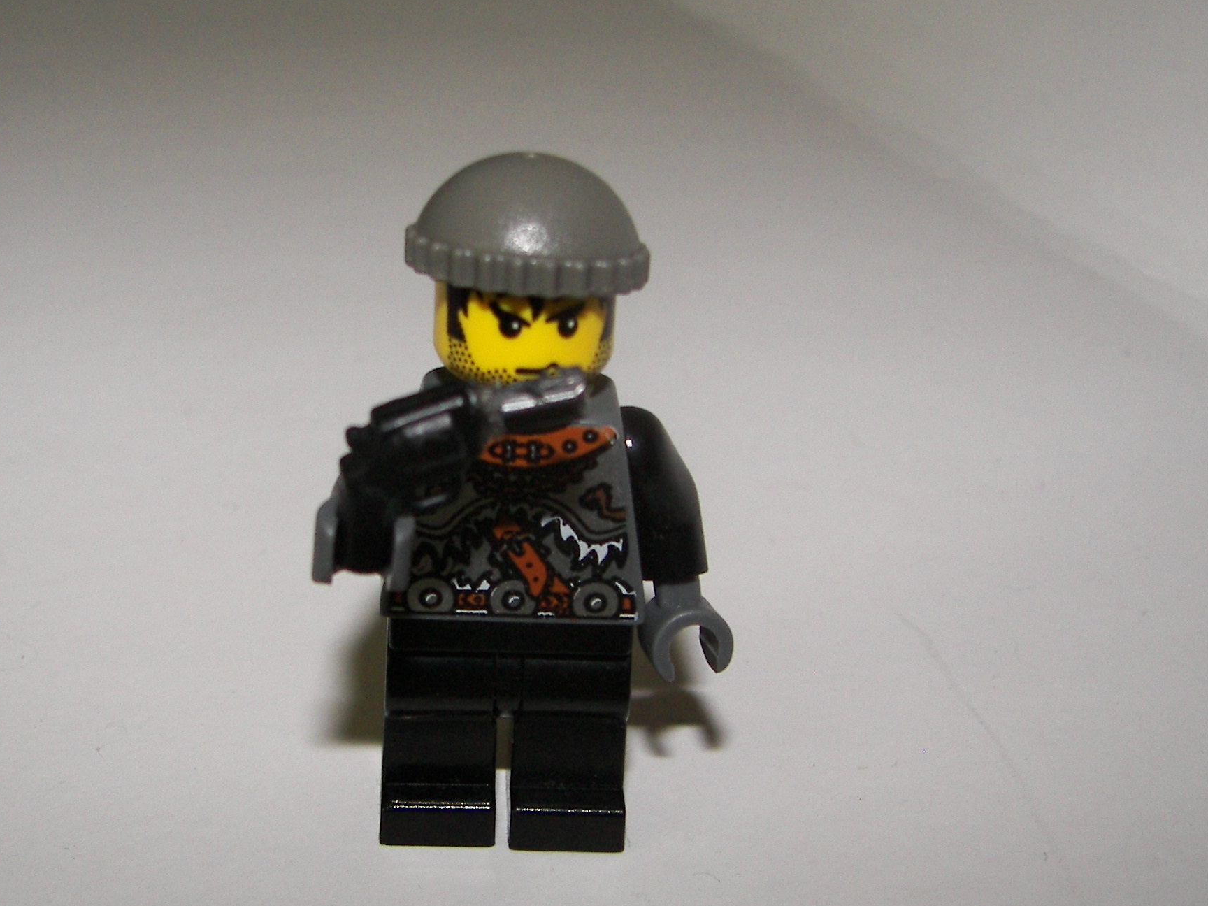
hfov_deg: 35.5
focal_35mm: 54
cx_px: 505
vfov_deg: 27.0
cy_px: 471
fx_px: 1884
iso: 100
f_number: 2.8
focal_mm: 6
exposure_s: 1/30
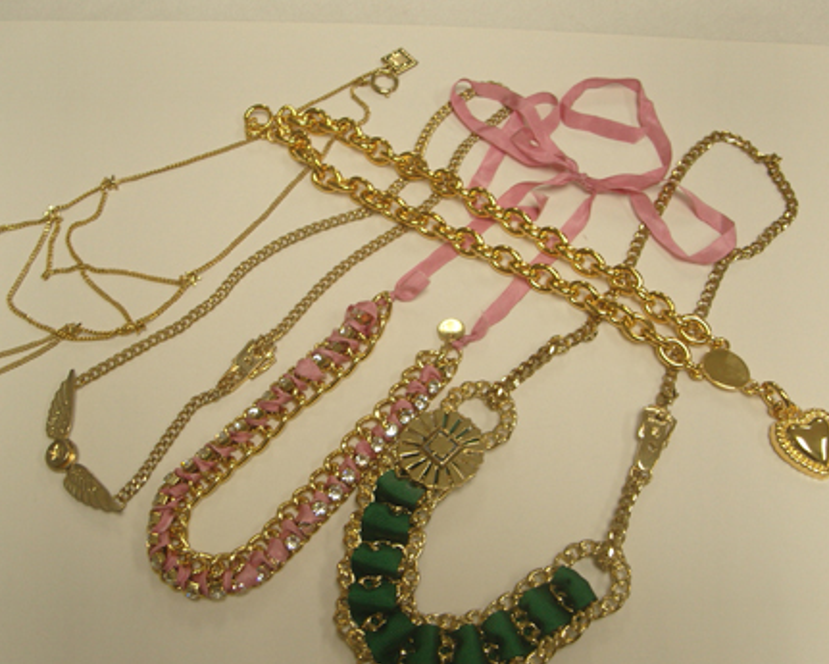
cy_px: 342
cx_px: 390
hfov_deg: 42.9
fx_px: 1055
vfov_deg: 34.9
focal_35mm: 43
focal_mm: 7.8
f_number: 2.8
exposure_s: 1/40
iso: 100
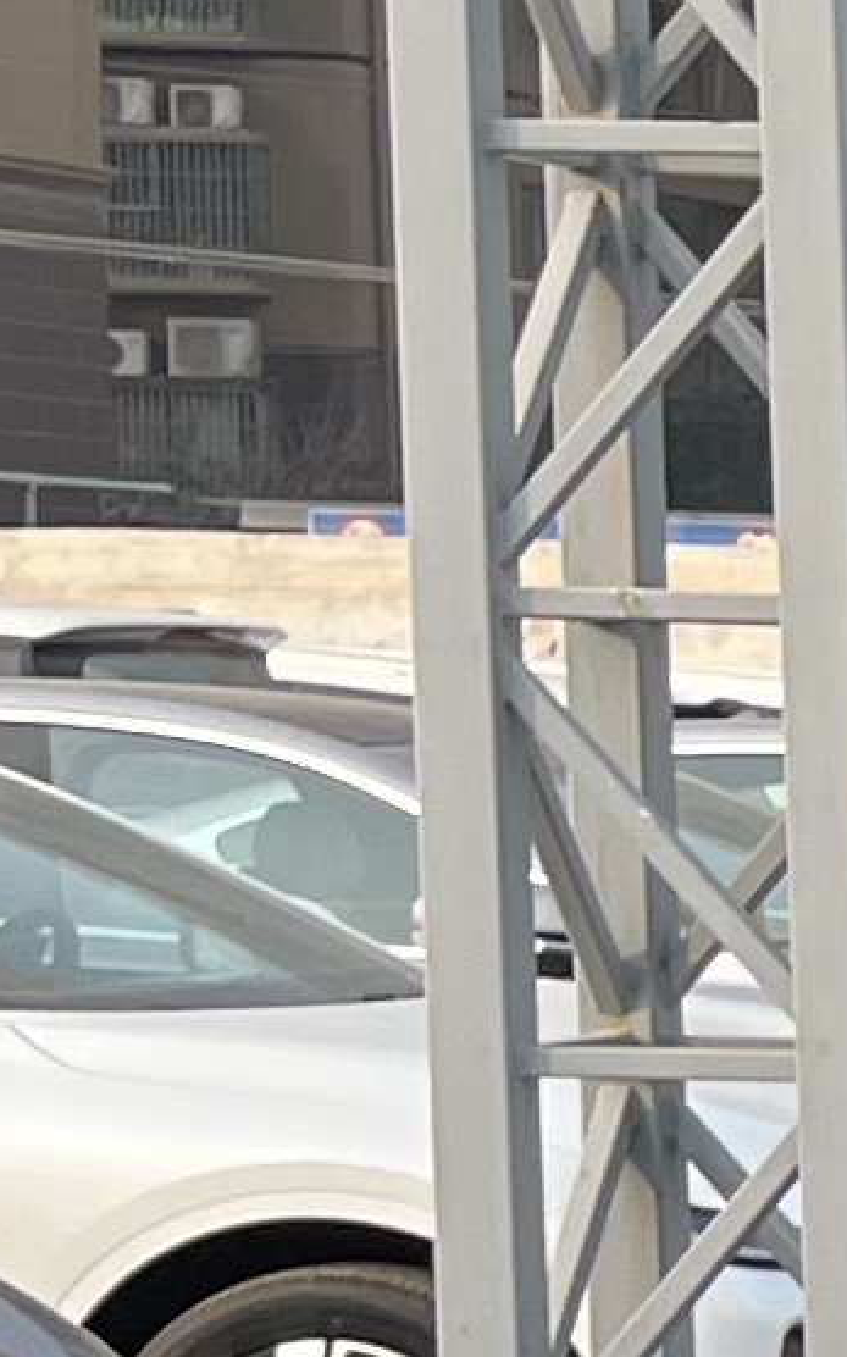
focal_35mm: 200
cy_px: 1496
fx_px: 7394
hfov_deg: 5.0
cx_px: 4623
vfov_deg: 10.4
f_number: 1.6
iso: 50
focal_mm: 5.1
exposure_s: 1/816
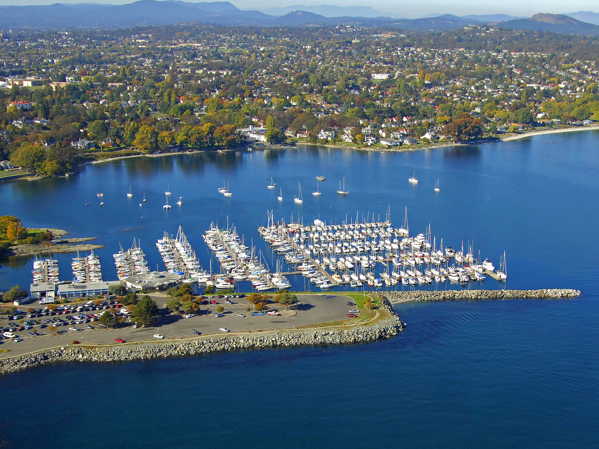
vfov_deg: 28.0
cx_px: 345
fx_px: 900
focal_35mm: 52
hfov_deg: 36.7
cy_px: 259
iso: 400
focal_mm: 24
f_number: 6
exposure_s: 1/1000
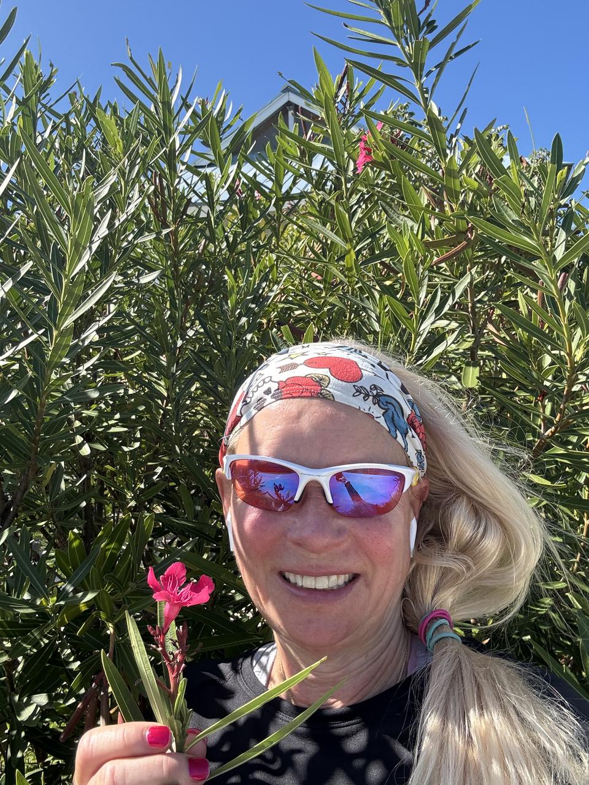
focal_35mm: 30
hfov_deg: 46.8
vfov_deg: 60.0
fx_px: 681
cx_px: 294
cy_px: 392
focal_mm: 2.69
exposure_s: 1/520
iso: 25
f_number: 1.9
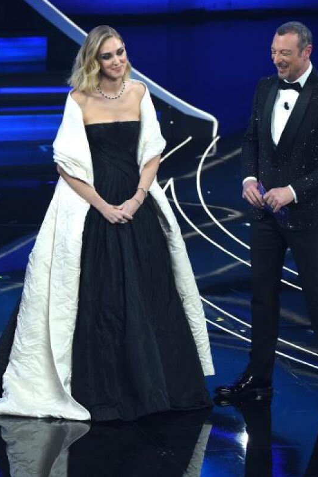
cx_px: 94
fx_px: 4003
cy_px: 238
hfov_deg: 4.5
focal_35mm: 302
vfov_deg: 6.8
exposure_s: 1/320
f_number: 4
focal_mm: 200
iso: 5000
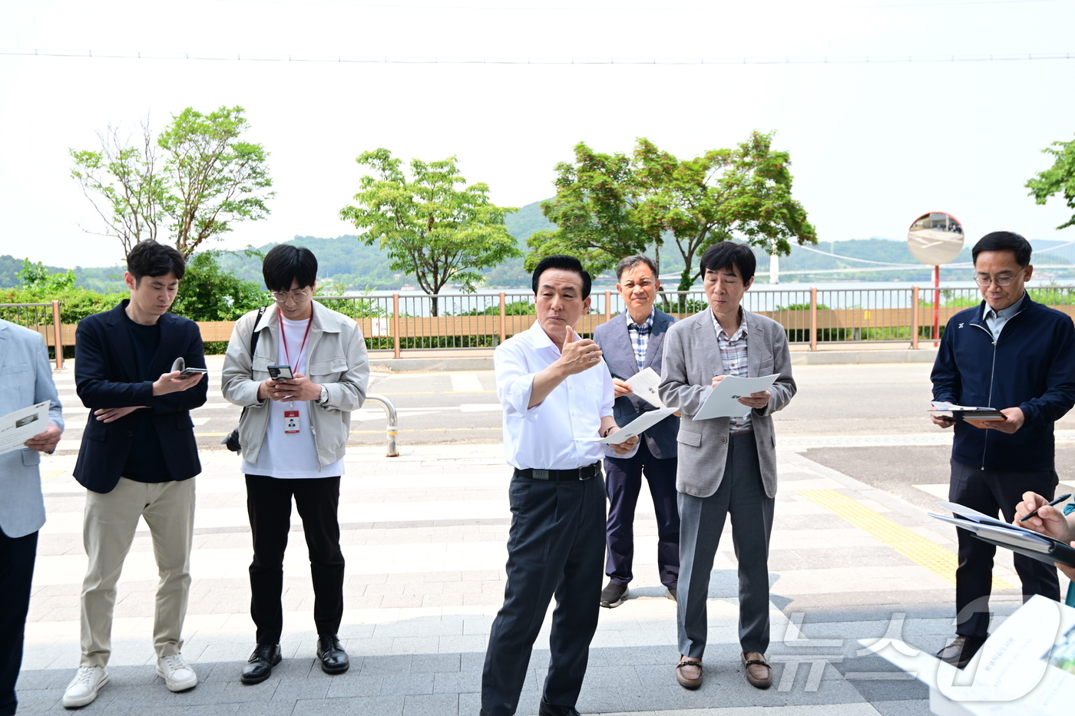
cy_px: 358
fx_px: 896
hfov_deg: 61.9
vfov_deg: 43.6
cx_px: 538
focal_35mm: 30
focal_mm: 30
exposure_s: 1/200
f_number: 6.3
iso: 160
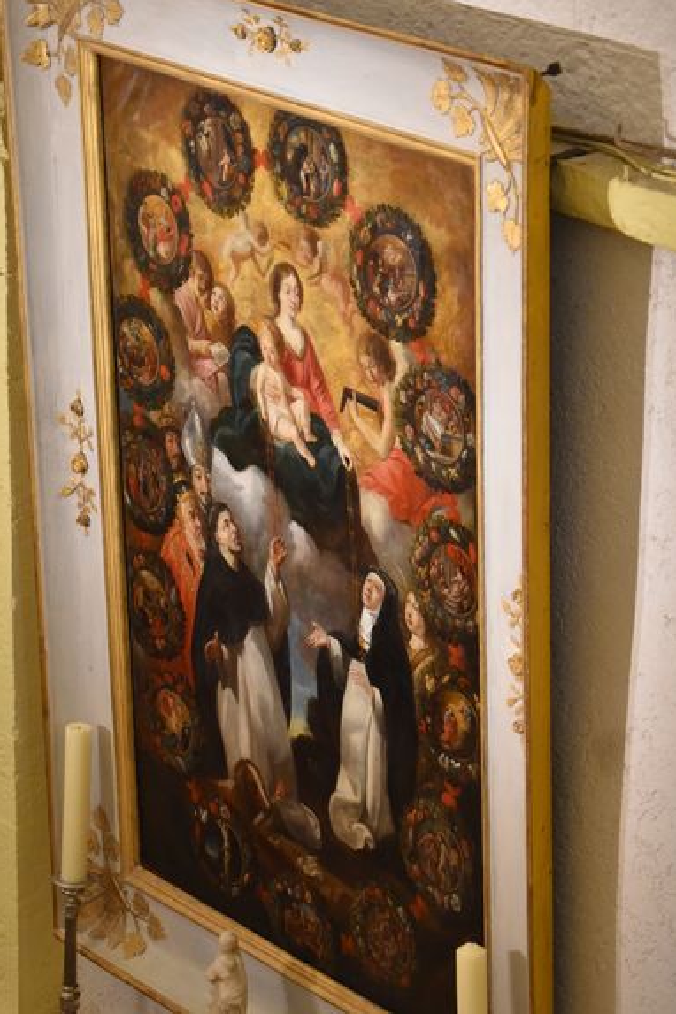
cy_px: 559
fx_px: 3408
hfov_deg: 11.3
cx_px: 319
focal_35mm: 121
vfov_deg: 16.9
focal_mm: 66
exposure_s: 1/125
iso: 2000
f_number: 4.2
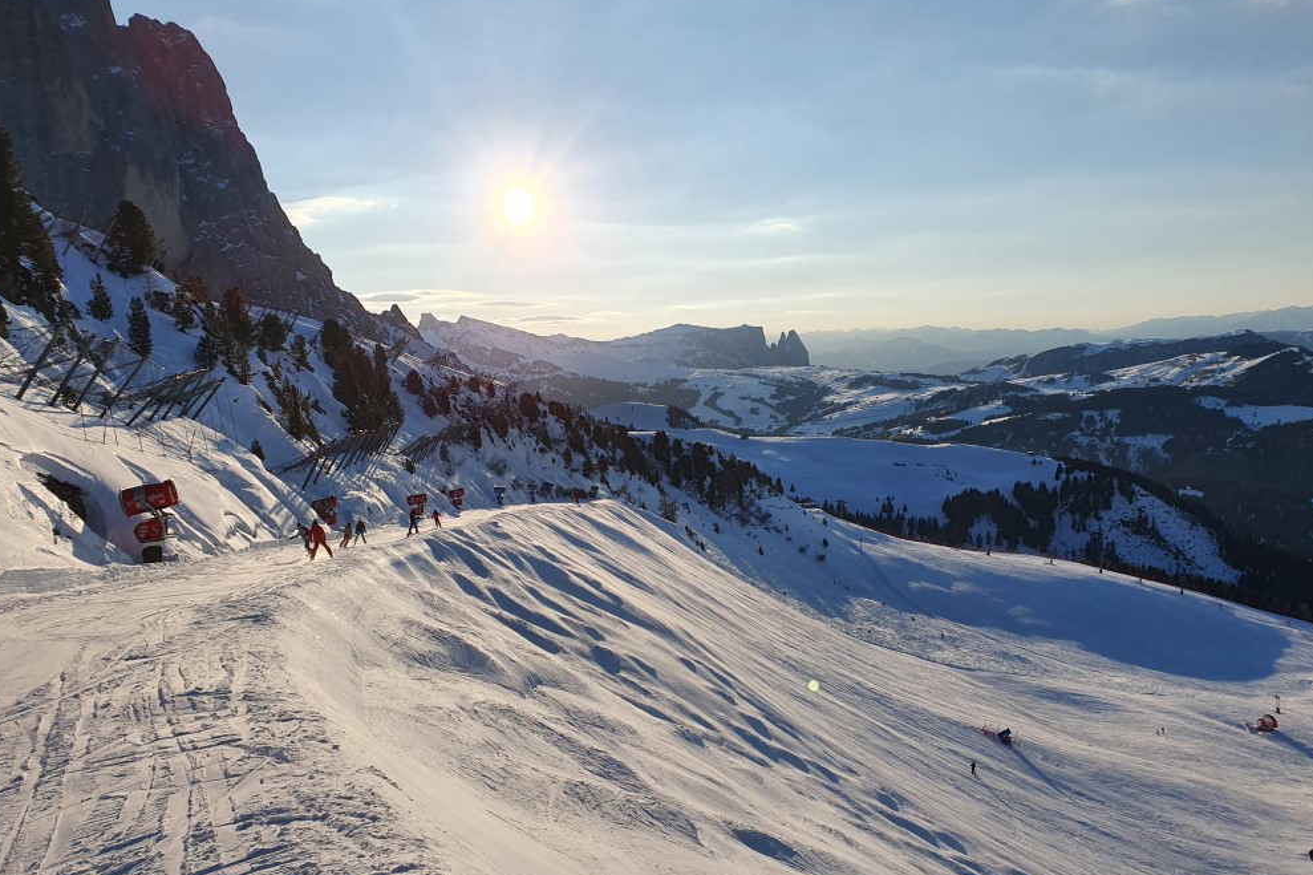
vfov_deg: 46.4
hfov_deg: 65.5
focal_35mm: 28
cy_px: 428
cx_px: 664
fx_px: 1021
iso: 50
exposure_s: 1/3136
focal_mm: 4.32
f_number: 2.4
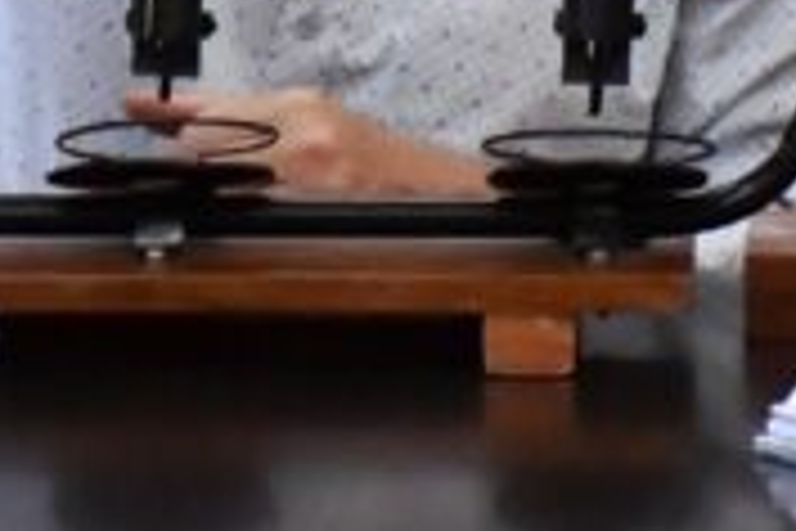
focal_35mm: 581
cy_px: -446
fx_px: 12846
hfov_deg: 3.5
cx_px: -117
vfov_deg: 2.4
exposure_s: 1/100
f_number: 5
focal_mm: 60
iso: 3200
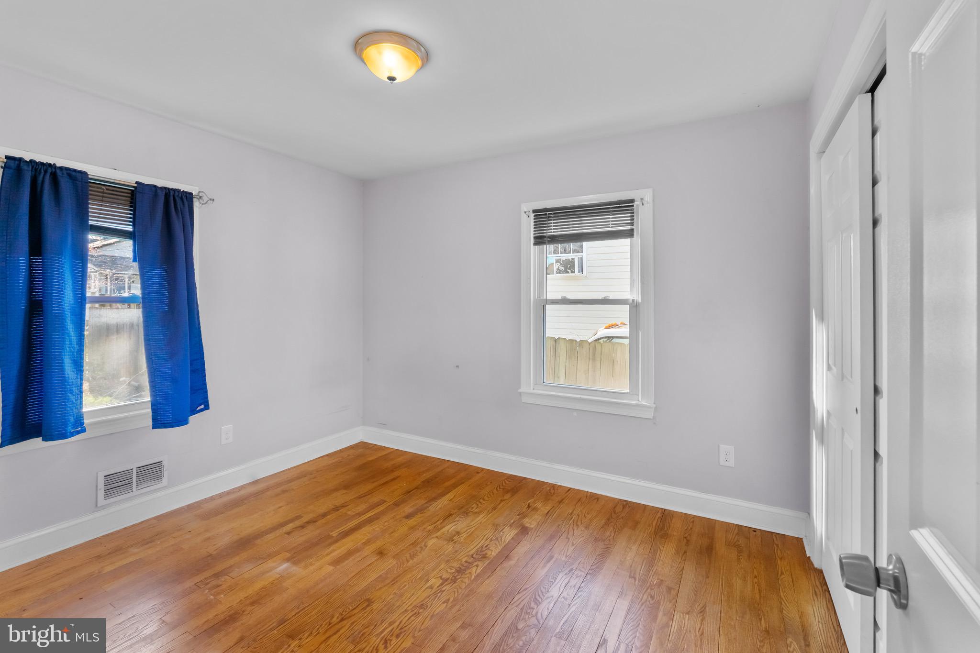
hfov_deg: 96.7
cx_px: 490
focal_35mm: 16
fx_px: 435
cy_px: 326
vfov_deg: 73.7
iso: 400
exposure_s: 1/13
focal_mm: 16
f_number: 8
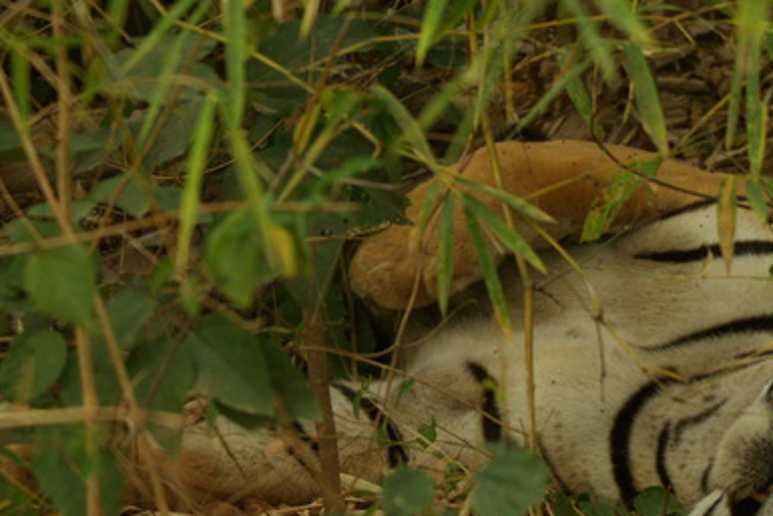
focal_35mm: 344
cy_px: 282
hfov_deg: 6.0
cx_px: 580
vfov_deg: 4.0
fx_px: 7389
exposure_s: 1/125
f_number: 6.7
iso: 200
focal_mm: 138
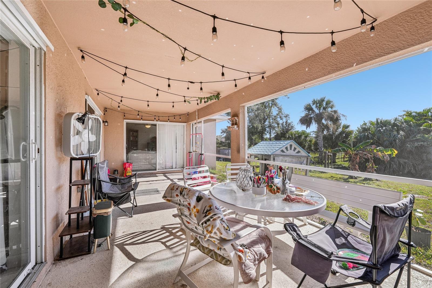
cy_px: 144
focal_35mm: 14
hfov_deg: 104.3
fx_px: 168
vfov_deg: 81.2
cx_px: 216
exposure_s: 1/500
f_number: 8
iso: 400
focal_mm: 14
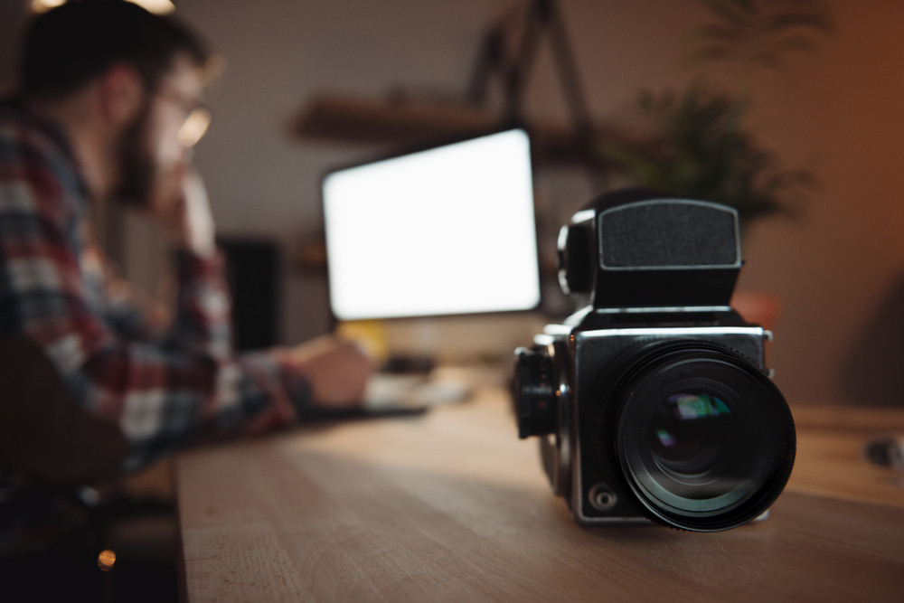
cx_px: 452
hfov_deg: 63.7
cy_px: 302
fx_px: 728
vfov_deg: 45.0
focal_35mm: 29
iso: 1000
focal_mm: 29
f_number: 2.8
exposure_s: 1/100
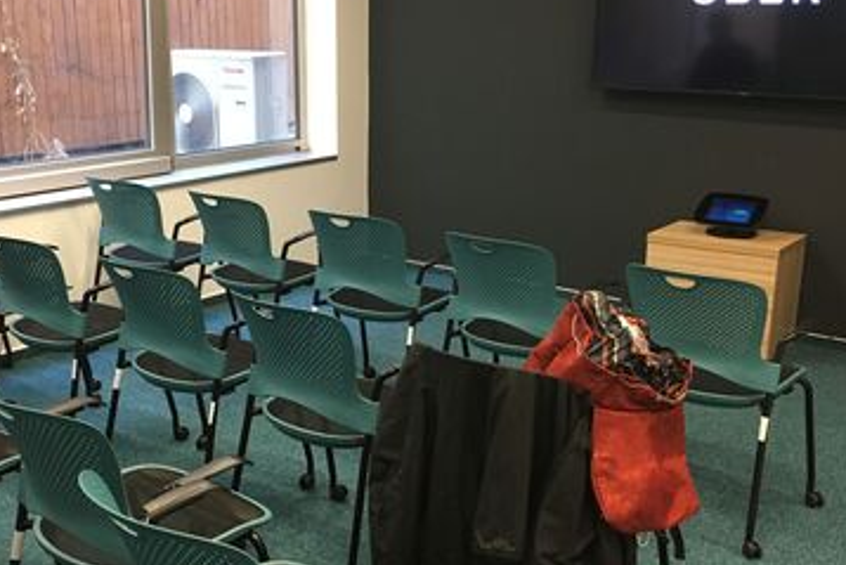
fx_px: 1081
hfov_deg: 42.6
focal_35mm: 46
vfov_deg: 29.2
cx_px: 366
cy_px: 333
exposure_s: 1/33
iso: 250
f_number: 2.2
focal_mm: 4.15
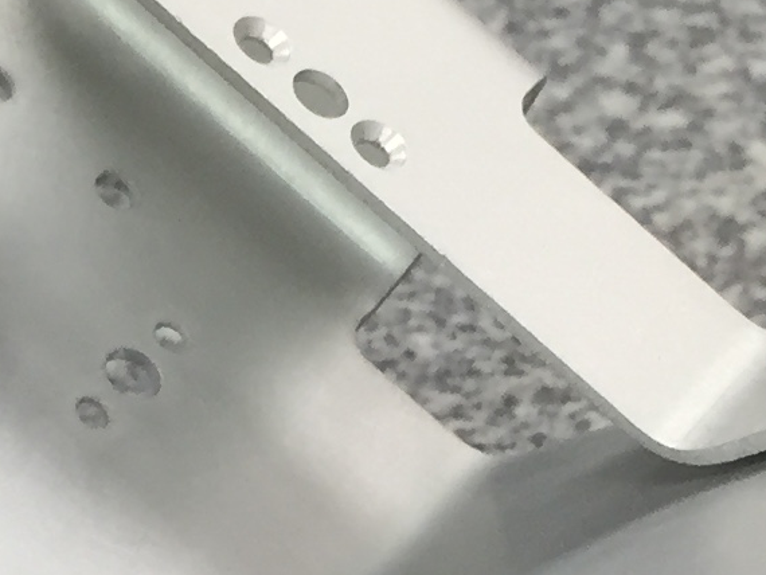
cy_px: 910
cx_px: 313
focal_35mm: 166
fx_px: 3675
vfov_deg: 8.7
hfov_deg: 11.9
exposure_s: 1/40
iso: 32
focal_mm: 4.15
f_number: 2.2
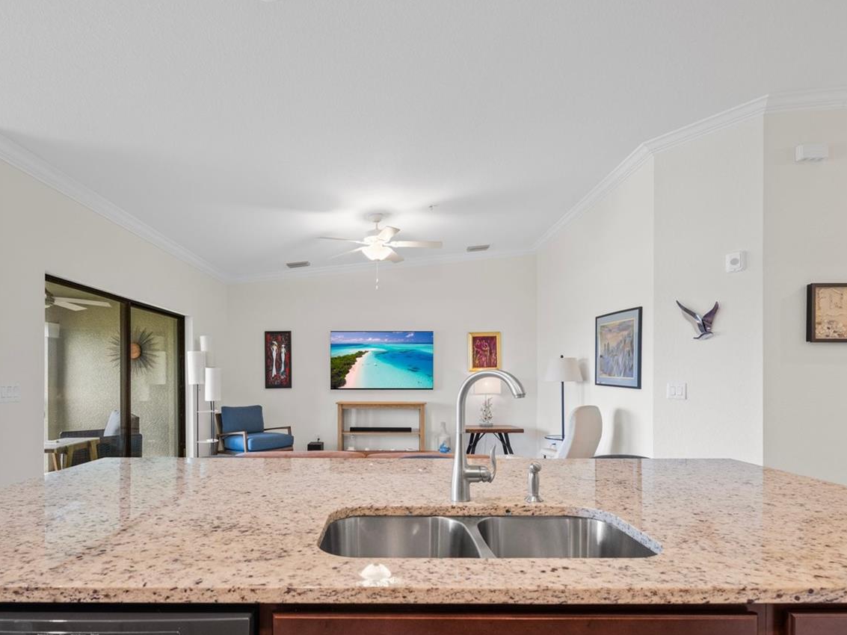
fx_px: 465
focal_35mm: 19
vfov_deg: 68.2
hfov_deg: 84.5
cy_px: 372
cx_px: 392
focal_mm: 14
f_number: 8
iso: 800
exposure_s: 1/4
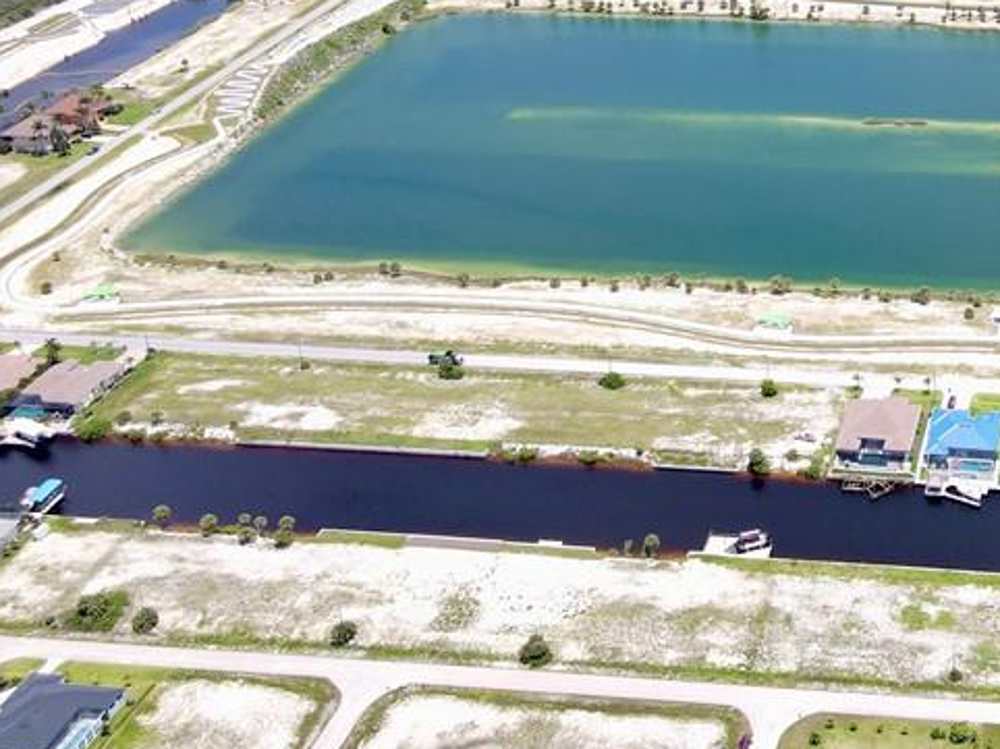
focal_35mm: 51
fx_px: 1473
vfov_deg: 27.5
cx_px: 1010
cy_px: 73
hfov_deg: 34.1
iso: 100
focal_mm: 4.5
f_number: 2.8
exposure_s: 1/350
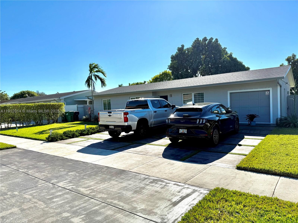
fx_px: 207
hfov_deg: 71.6
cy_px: 112
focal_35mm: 24
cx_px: 149
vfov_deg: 56.8
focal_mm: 6.76
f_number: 1.78
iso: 80
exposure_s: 1/7353
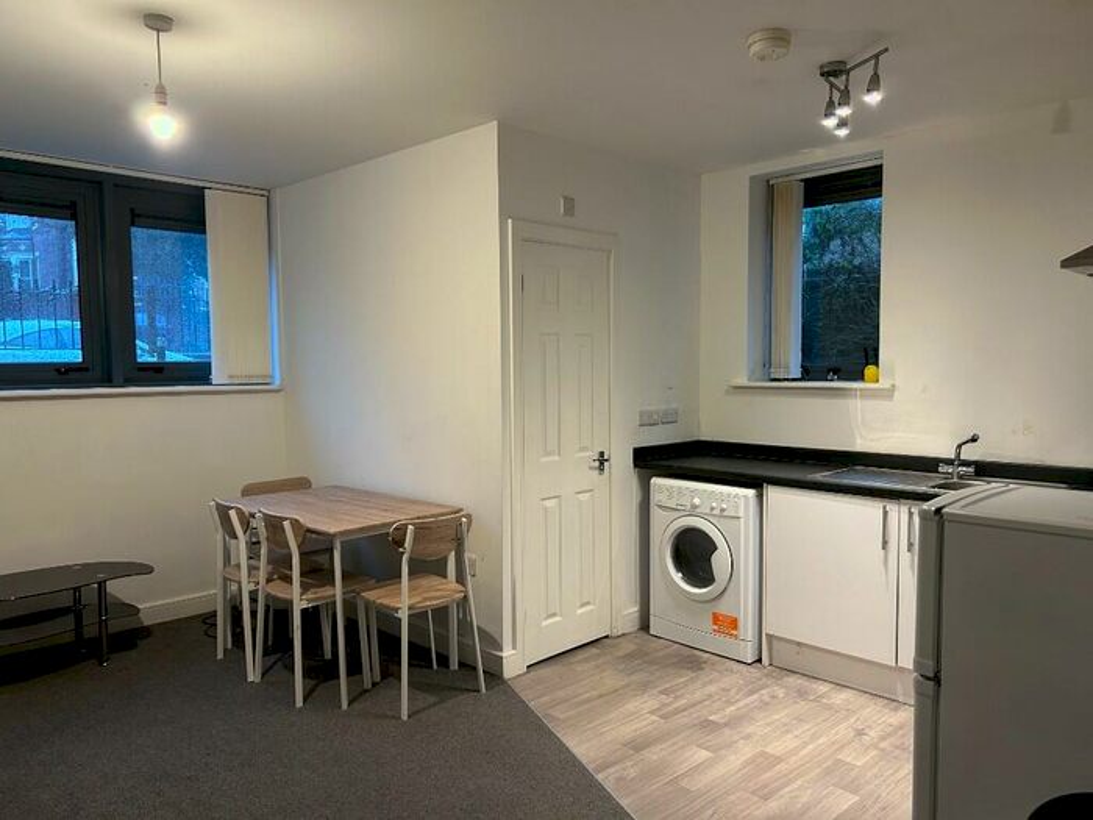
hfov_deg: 67.3
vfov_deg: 53.1
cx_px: 546
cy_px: 410
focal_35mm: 26
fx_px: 821
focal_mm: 5.7
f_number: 1.5
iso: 200
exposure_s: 1/50
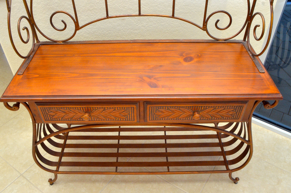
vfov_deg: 16.5
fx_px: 665
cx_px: 146
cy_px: 96
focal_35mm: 82
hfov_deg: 24.7
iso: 1600
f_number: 8
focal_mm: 55
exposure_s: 1/125
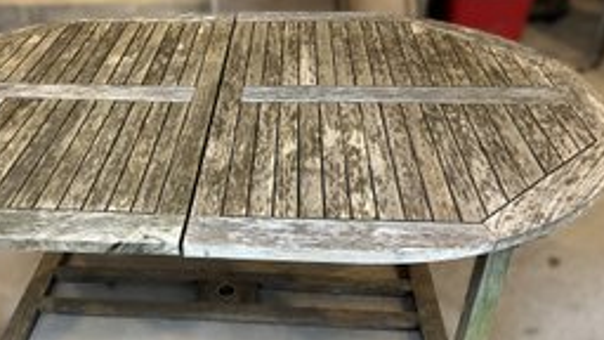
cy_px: 200
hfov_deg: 52.2
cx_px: 225
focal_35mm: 38
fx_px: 609
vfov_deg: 31.1
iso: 400
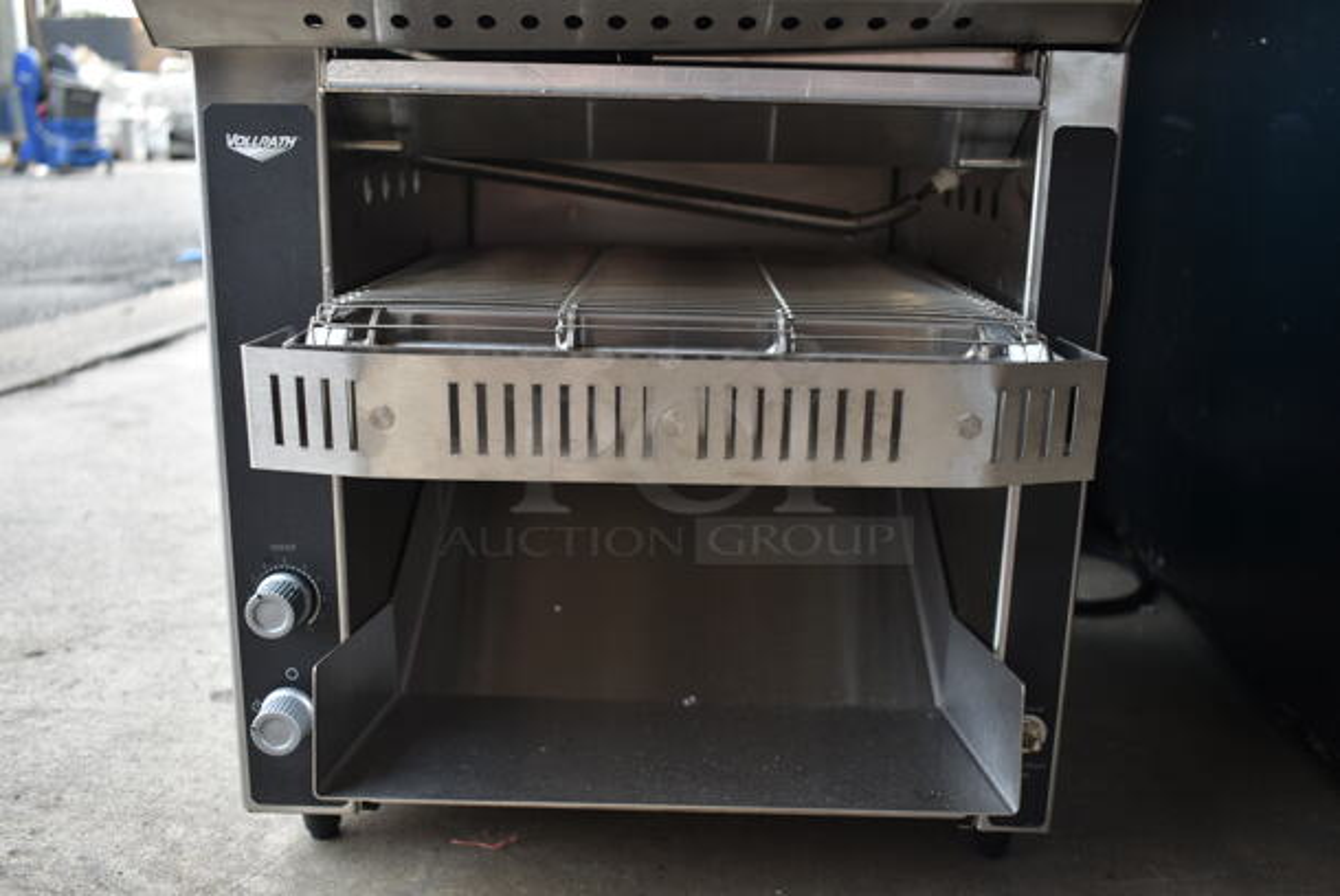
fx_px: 1229
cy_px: 448
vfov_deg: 40.1
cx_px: 670
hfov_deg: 57.2
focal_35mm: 33
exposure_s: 1/40
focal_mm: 22
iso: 125
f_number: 3.8
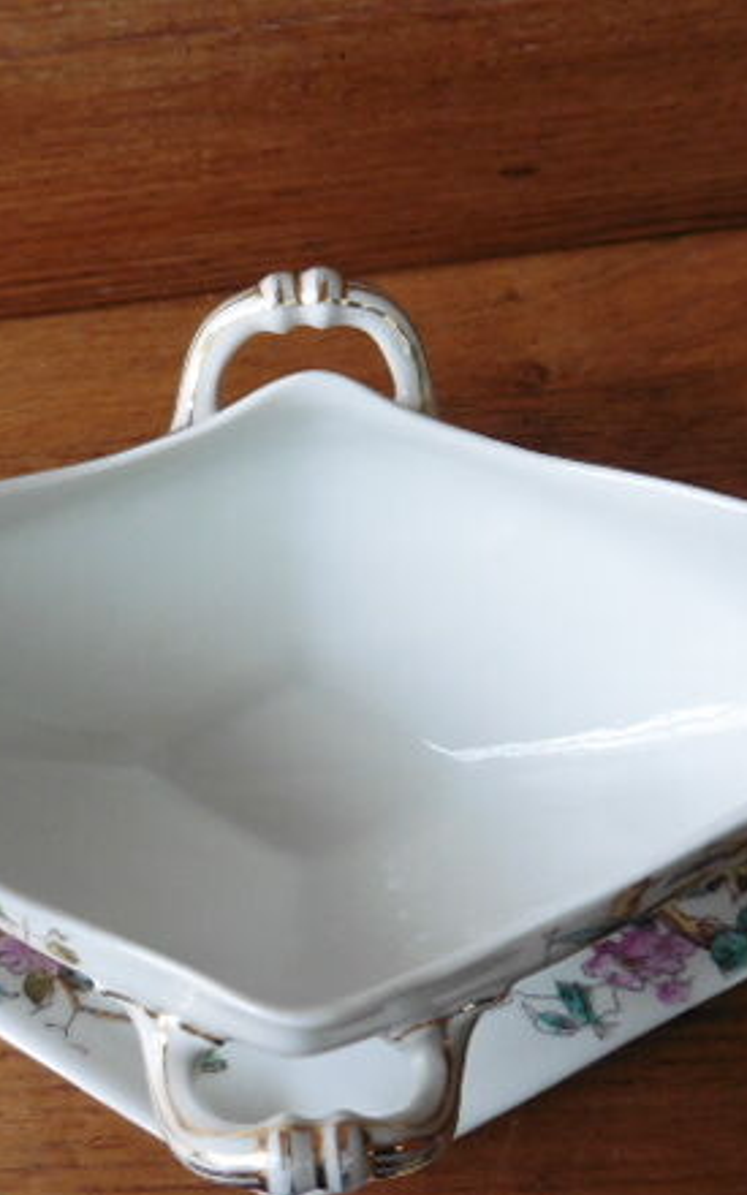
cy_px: 606
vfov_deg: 52.7
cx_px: 236
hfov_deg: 34.1
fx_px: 1205
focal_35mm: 37
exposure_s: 1/40
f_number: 3.3
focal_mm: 4.3
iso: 400
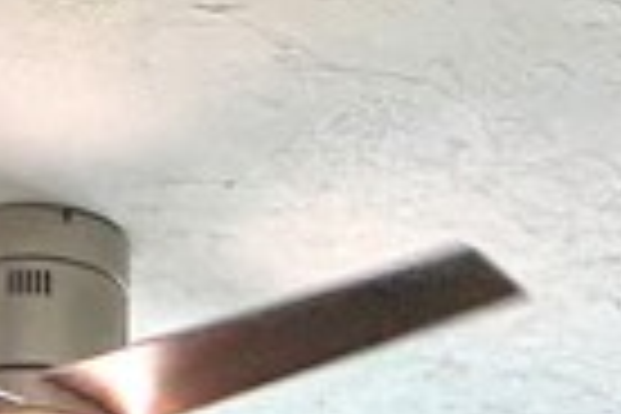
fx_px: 1863
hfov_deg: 18.9
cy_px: 1246
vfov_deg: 9.7
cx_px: 382
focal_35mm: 108
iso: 125
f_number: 2.2
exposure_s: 1/100
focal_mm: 2.22
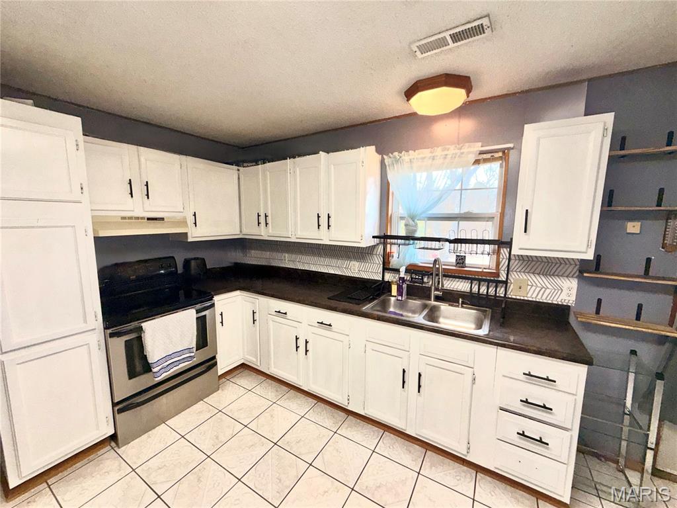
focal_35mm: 14
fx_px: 274
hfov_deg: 102.1
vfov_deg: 85.7
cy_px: 254
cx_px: 338
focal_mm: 2.22
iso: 50
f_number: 2.2
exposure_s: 1/120
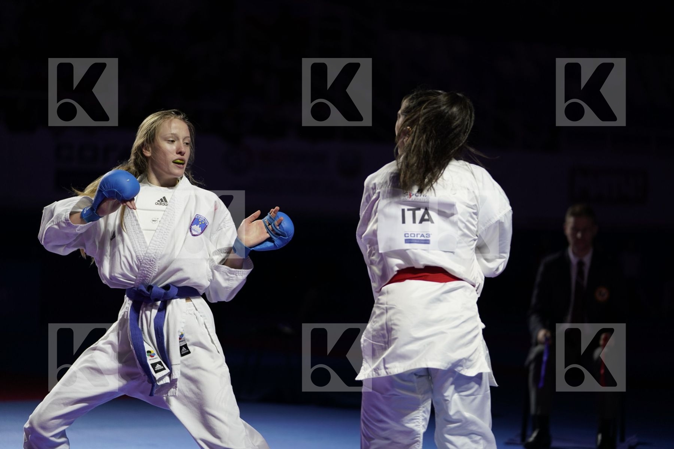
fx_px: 2321
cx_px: 337
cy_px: 224
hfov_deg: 16.5
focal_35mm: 124
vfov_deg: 11.1
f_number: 2.8
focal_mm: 124
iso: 1250
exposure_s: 1/1000
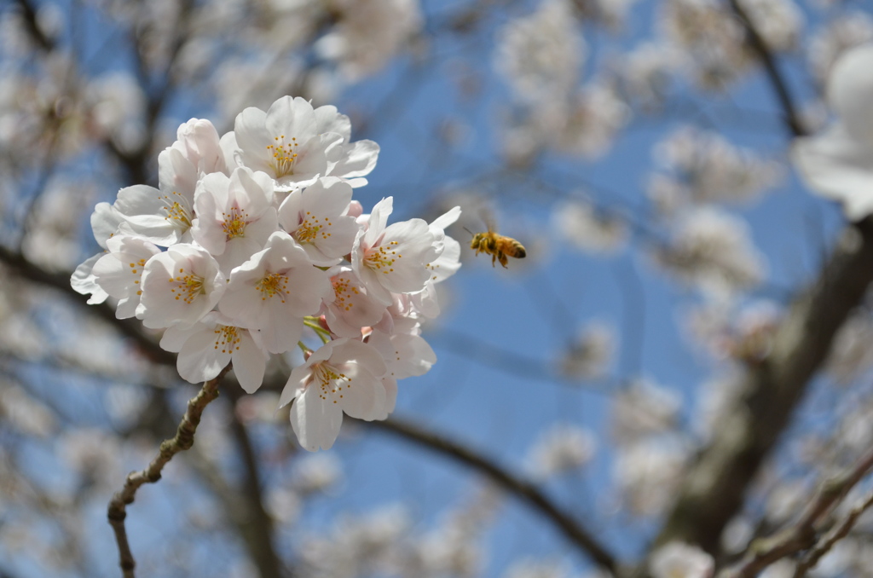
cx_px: 436
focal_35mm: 82
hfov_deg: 24.7
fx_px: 1996
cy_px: 289
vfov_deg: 16.5
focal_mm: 55
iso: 640
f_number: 7.1
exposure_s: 1/3200
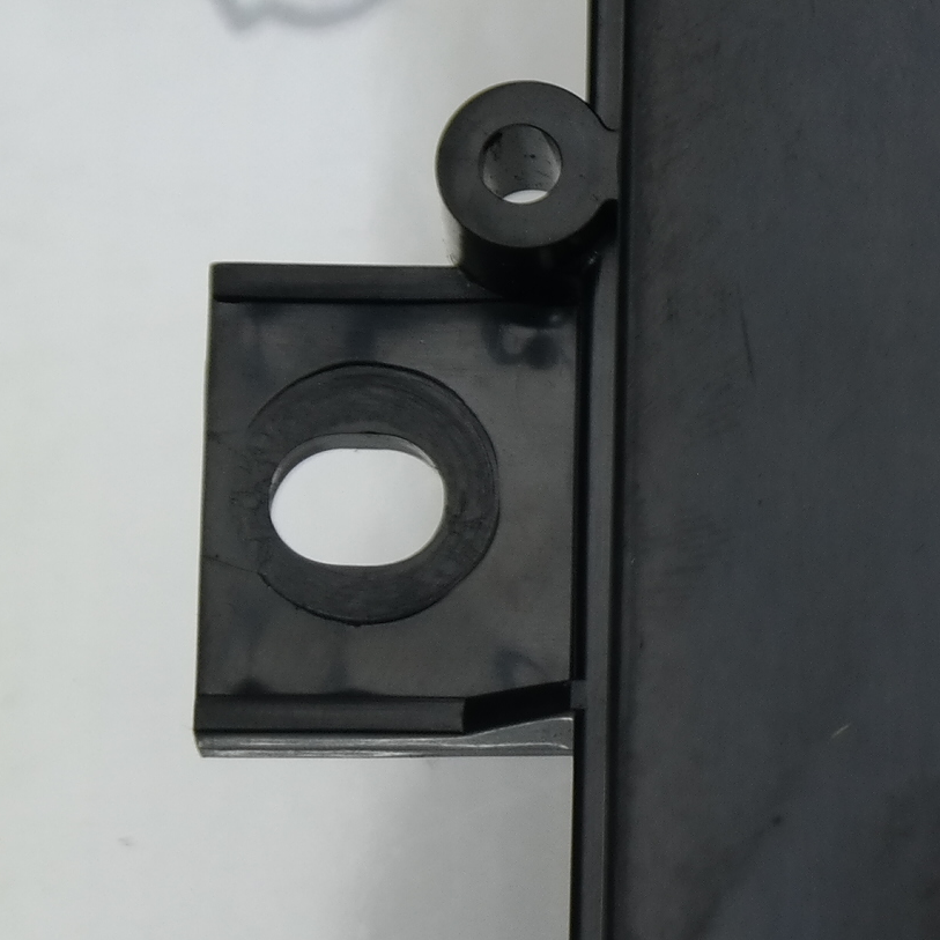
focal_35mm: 248
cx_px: 1976
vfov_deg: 7.1
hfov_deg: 6.8
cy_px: 370
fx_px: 7619
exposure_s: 1/80
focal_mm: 40
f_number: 5
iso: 200
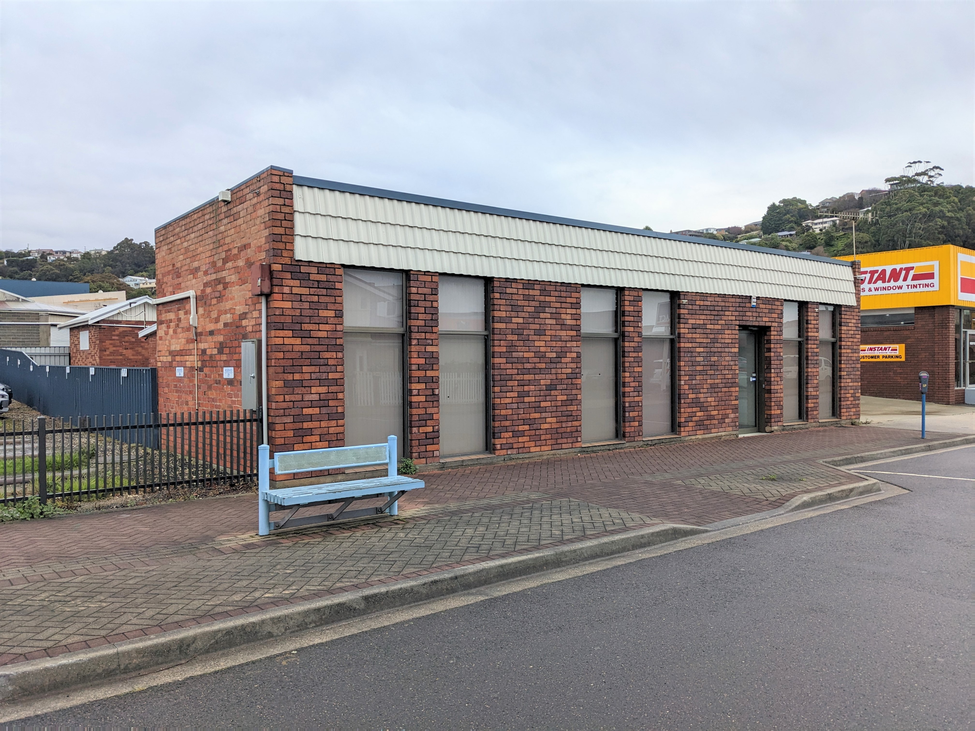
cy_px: 366
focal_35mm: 27
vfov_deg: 51.4
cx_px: 488
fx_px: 760
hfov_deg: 65.3
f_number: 1.73
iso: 42
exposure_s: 1/180
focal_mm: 4.38
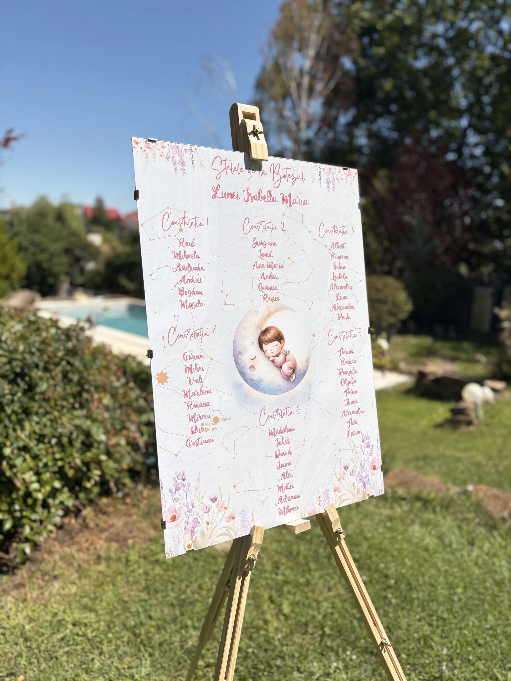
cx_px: 256
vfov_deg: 67.3
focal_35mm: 26
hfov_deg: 53.1
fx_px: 512
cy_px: 340
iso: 50
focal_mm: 5.96
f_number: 1.6
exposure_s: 1/10101
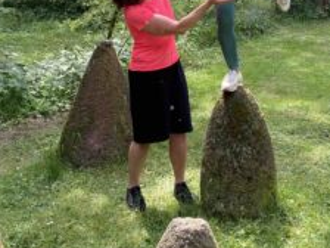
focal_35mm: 62
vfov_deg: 23.2
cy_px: 40
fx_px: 591
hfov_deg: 31.1
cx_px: 203
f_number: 1.8
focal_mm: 4.25
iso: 32
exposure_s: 1/285
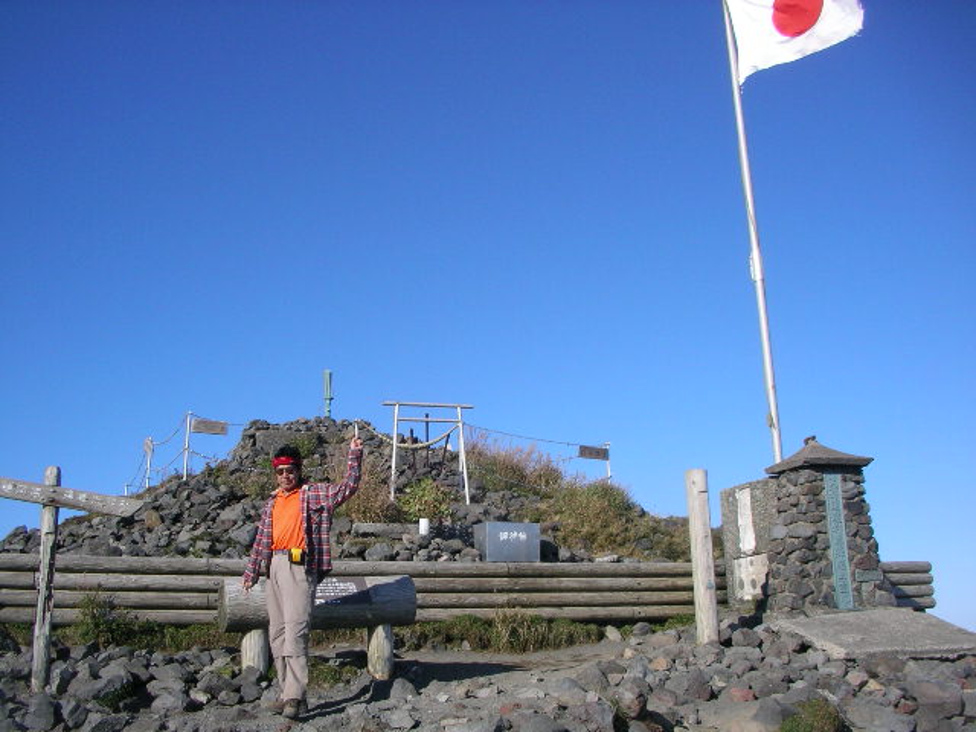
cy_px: 366
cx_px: 488
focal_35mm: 37
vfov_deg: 38.7
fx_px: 1043
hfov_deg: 50.1
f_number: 2.8
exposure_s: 1/250
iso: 50
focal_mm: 5.7
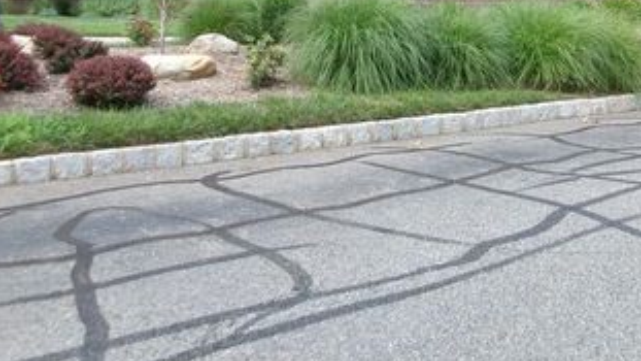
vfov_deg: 23.7
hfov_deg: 42.1
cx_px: 311
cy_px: 32
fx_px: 833
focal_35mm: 49
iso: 100
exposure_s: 1/140
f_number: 3.9
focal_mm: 5.1
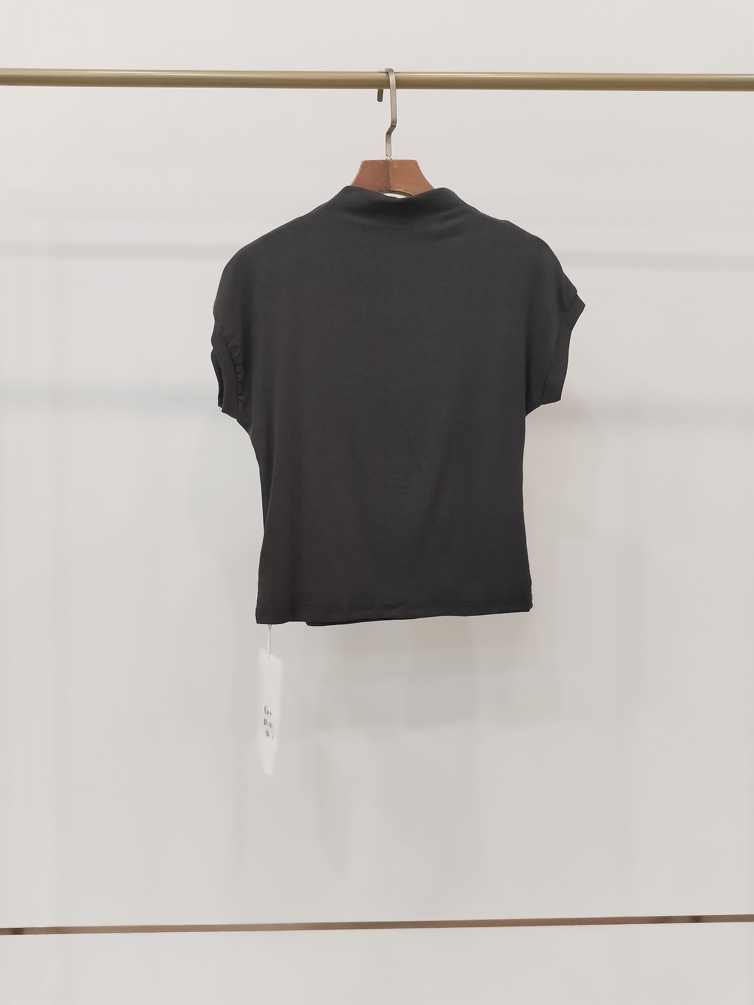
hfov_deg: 48.2
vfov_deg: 61.7
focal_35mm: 29
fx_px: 842
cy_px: 502
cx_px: 377
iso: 431
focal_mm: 4.75
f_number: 1.8
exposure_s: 1/60
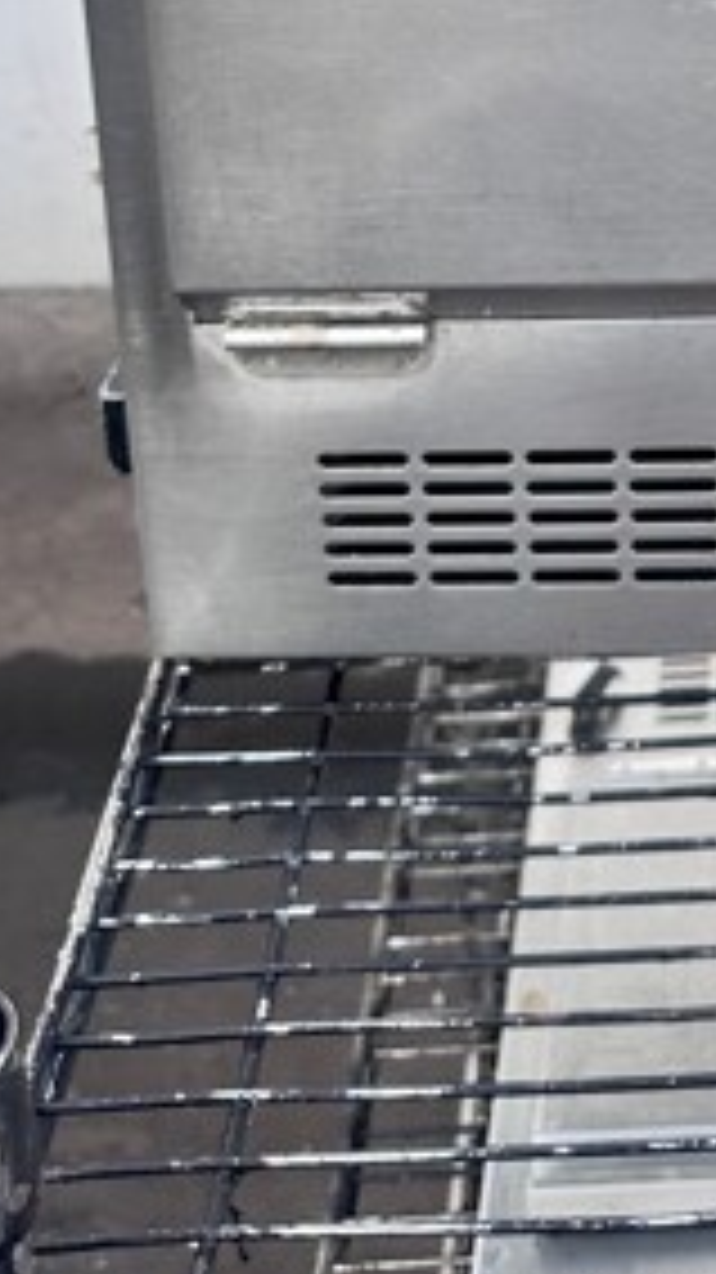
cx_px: 941
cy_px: -358
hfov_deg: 15.3
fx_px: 2534
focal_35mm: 75
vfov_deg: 24.8
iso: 100
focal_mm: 6.86
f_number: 1.78
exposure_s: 1/121
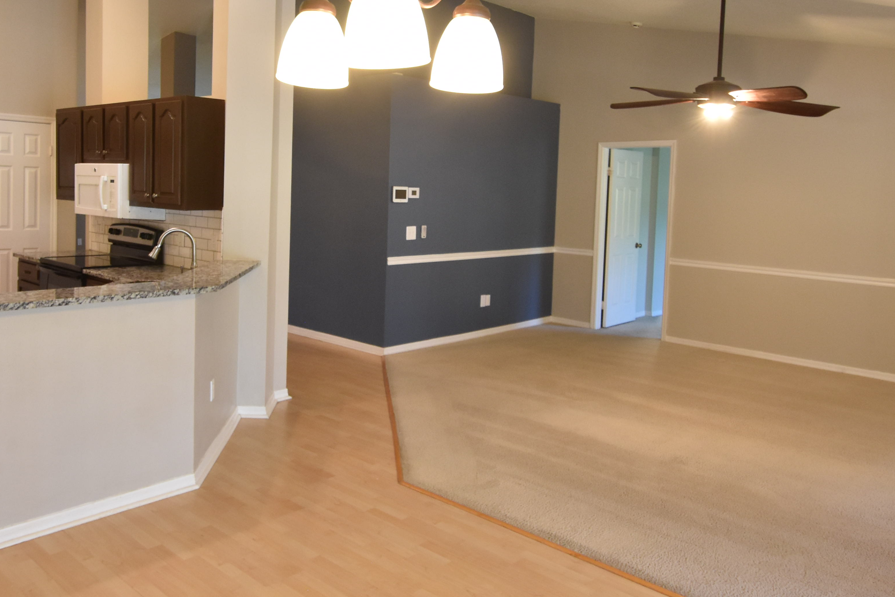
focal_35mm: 29
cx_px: 392
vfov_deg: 44.6
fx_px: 721
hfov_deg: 63.4
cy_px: 219
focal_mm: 10
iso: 800
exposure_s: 1/60
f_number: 3.5
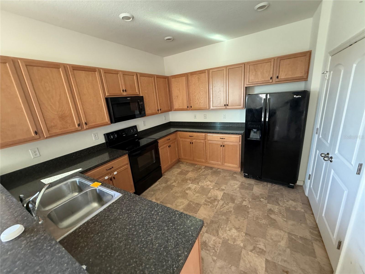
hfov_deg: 102.1
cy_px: 137
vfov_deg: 85.7
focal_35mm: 14
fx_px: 148
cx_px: 182
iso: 320
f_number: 2.2
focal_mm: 2.22
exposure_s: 1/64
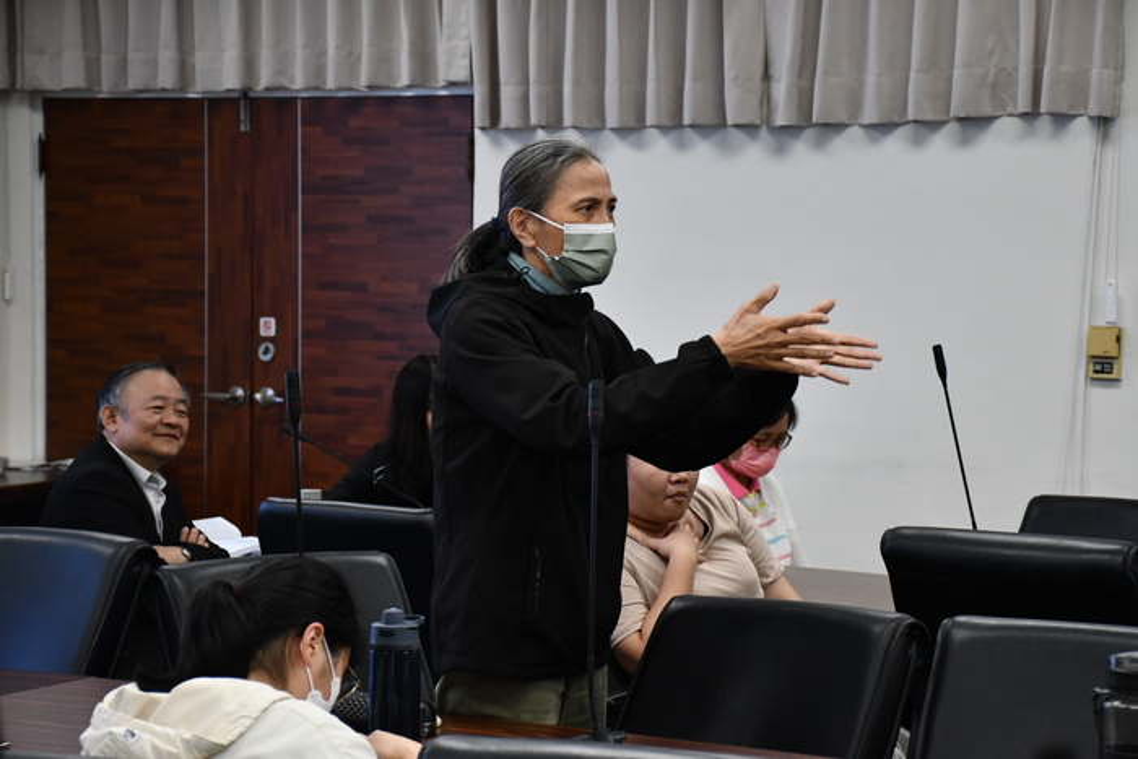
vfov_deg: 15.2
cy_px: 380
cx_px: 569
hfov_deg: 22.6
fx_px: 2845
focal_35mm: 90
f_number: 5
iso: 2800
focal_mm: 60
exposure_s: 1/250
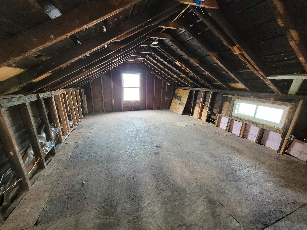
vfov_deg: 89.9
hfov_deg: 106.2
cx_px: 154
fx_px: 115
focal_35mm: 13
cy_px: 115
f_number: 2.2
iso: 320
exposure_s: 1/30
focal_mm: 1.74
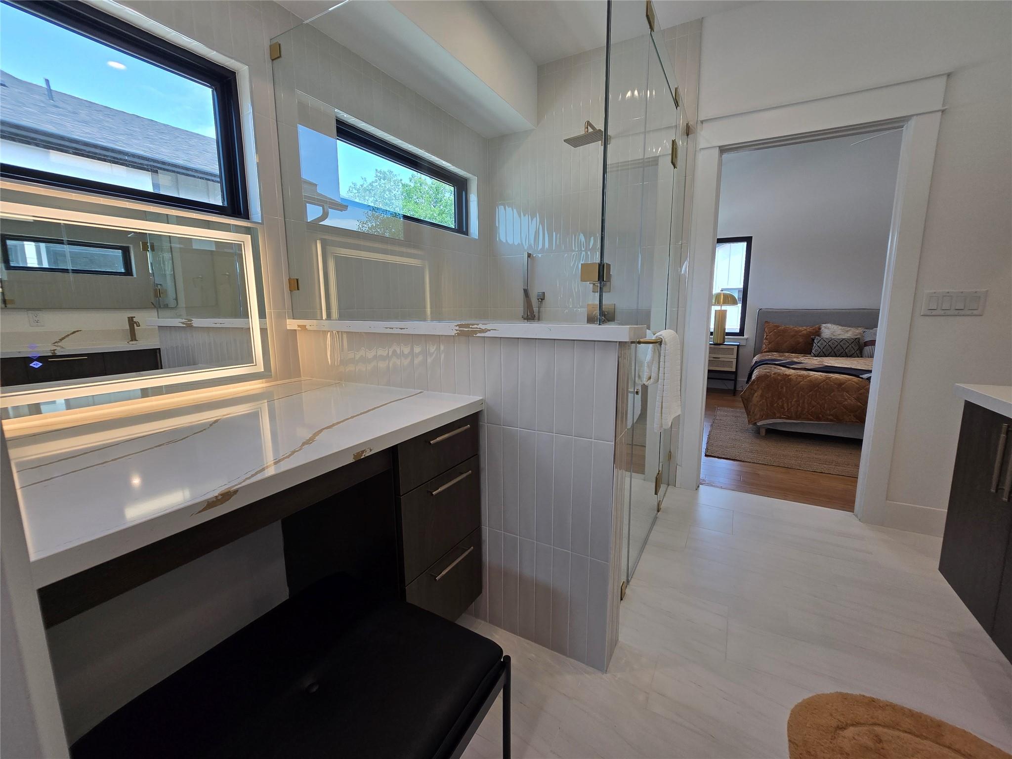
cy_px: 380
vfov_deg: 89.9
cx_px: 506
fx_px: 380
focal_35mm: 13
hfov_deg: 106.2
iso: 50
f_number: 2.2
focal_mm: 2.2
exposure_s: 1/137
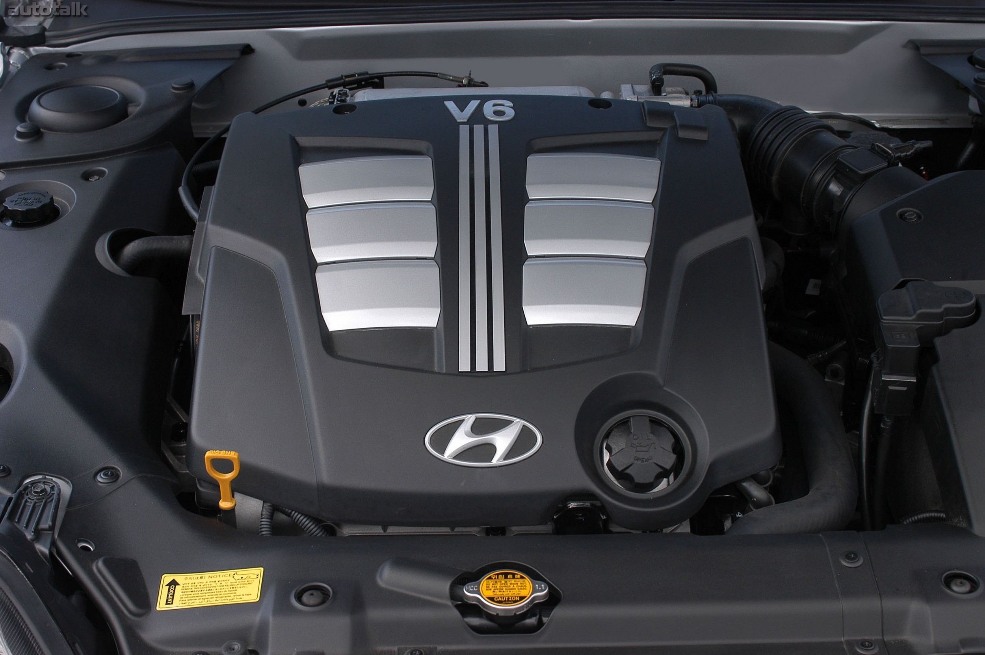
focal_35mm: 52
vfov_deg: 25.7
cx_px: 492
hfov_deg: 37.9
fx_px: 1435
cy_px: 328
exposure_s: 1/100
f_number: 9
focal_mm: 35
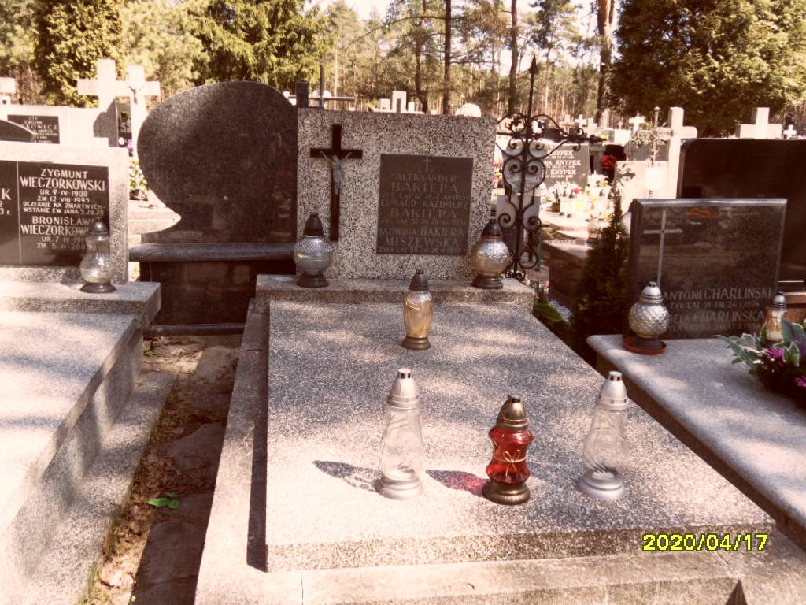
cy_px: 302
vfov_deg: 44.2
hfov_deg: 56.8
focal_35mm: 32
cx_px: 403
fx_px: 745
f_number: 3.4
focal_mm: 5.3
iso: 80
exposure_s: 1/250
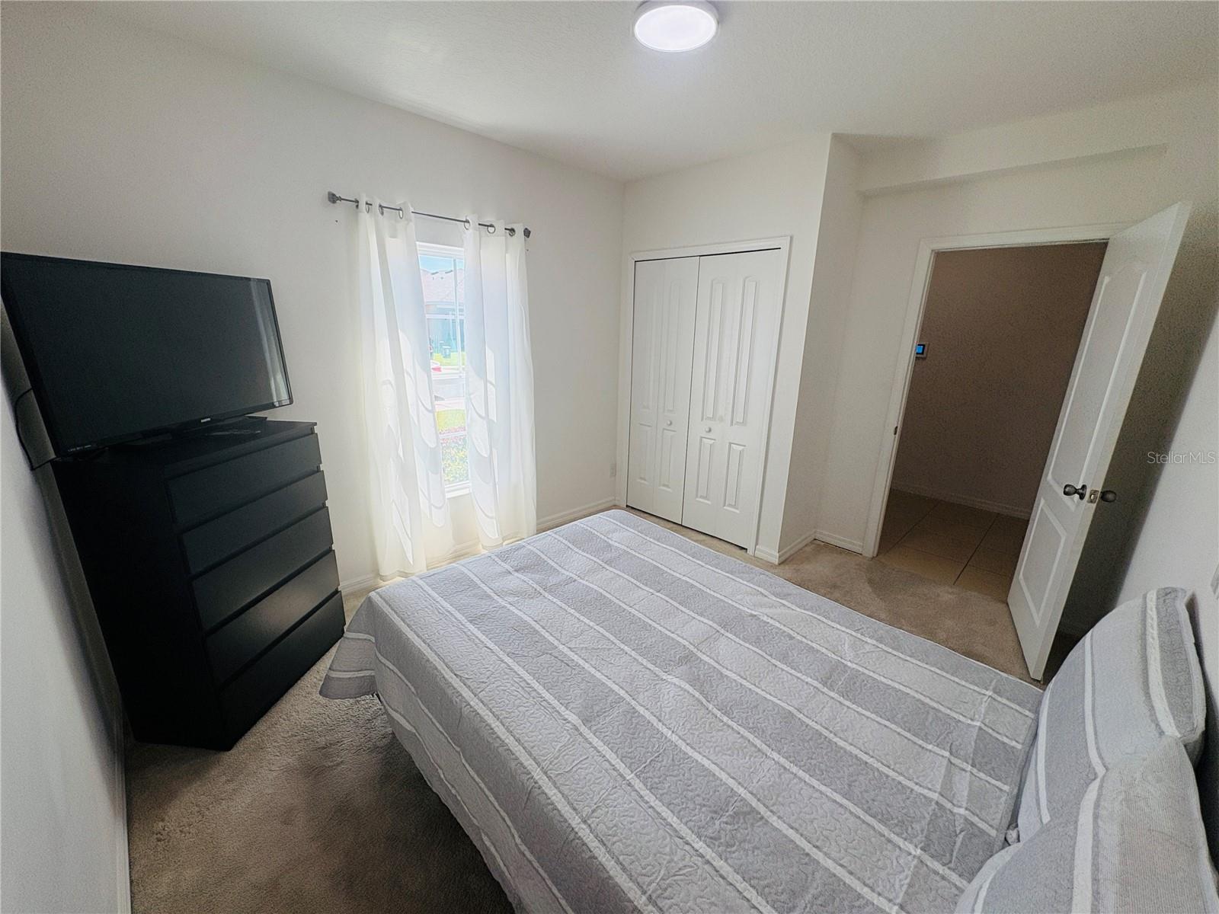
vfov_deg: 85.7
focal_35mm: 14
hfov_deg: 102.1
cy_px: 457
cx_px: 610
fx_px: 493
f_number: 2.2
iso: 64
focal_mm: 2.22
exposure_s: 1/258
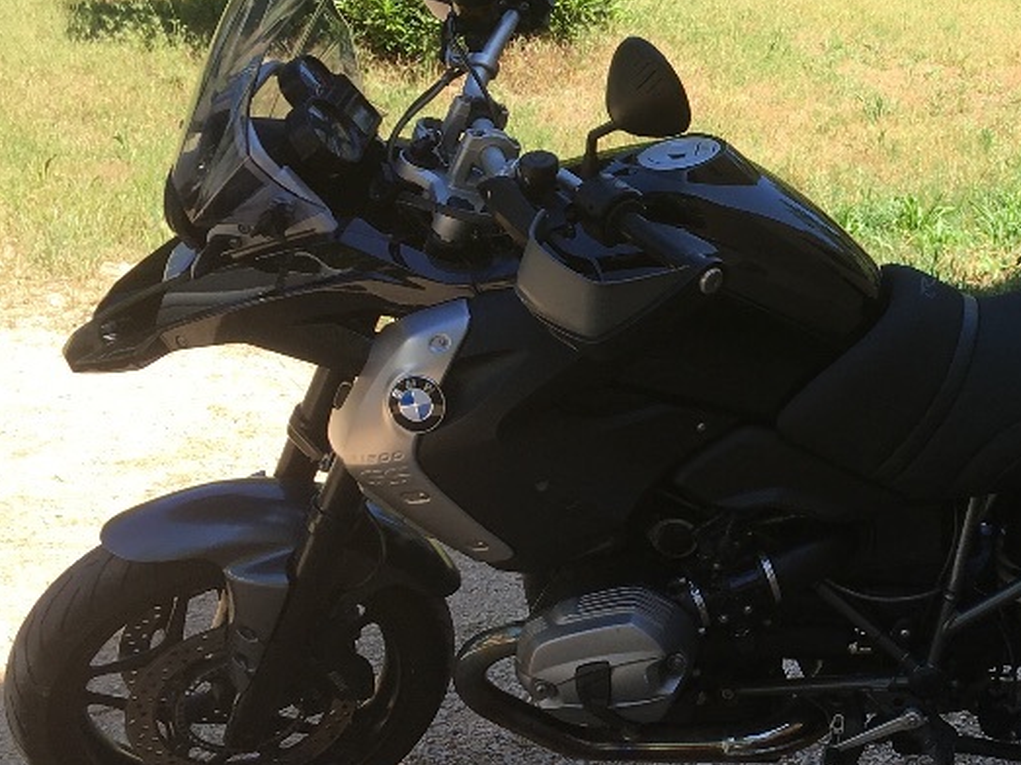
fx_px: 2094
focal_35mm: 71
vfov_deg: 20.7
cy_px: 410
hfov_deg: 26.3
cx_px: 957
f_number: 2.2
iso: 25
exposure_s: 1/499
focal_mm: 4.15
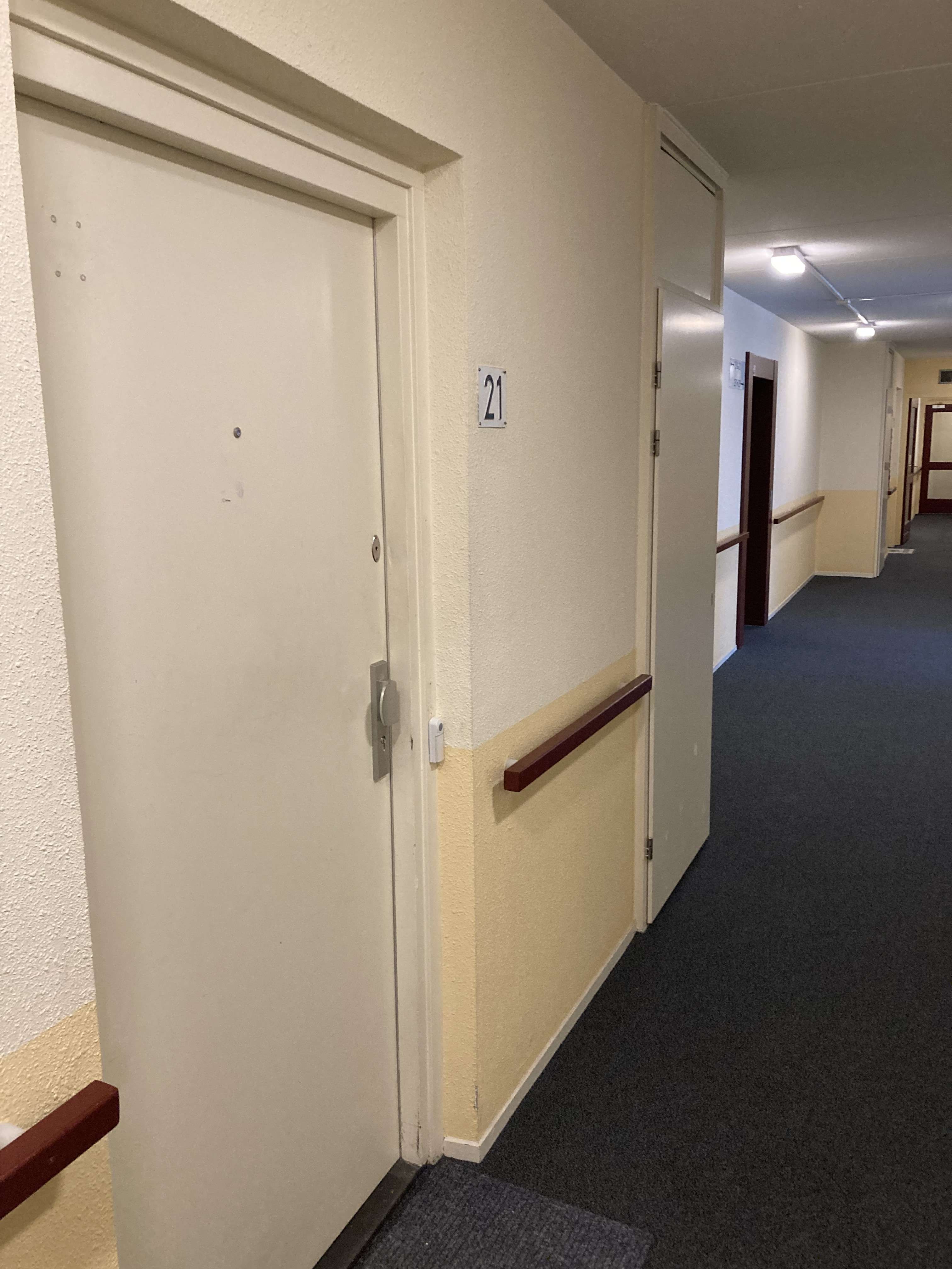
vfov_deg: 63.4
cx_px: 476
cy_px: 634
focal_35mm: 28
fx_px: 1027
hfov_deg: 49.7
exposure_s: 1/33
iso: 250
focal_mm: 3.99
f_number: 1.8
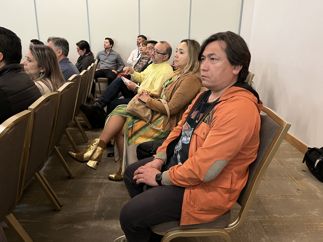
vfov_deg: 53.1
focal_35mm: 26
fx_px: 243
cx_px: 162
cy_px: 121
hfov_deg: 67.3
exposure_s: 1/40
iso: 640
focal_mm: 5.1
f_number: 1.6
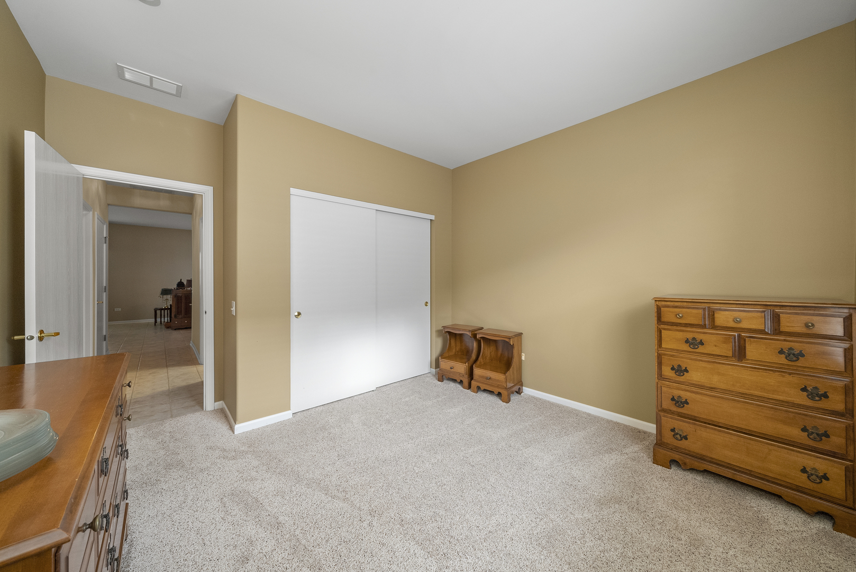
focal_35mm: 12
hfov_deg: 112.6
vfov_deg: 90.1
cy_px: 286
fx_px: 285
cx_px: 428
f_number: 8
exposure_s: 1/13
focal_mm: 12
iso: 1000
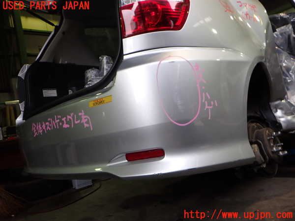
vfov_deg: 46.8
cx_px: 148
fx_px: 256
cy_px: 110
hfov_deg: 60.0
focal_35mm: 30
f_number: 2.3
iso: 200
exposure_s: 1/50
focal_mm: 5.4
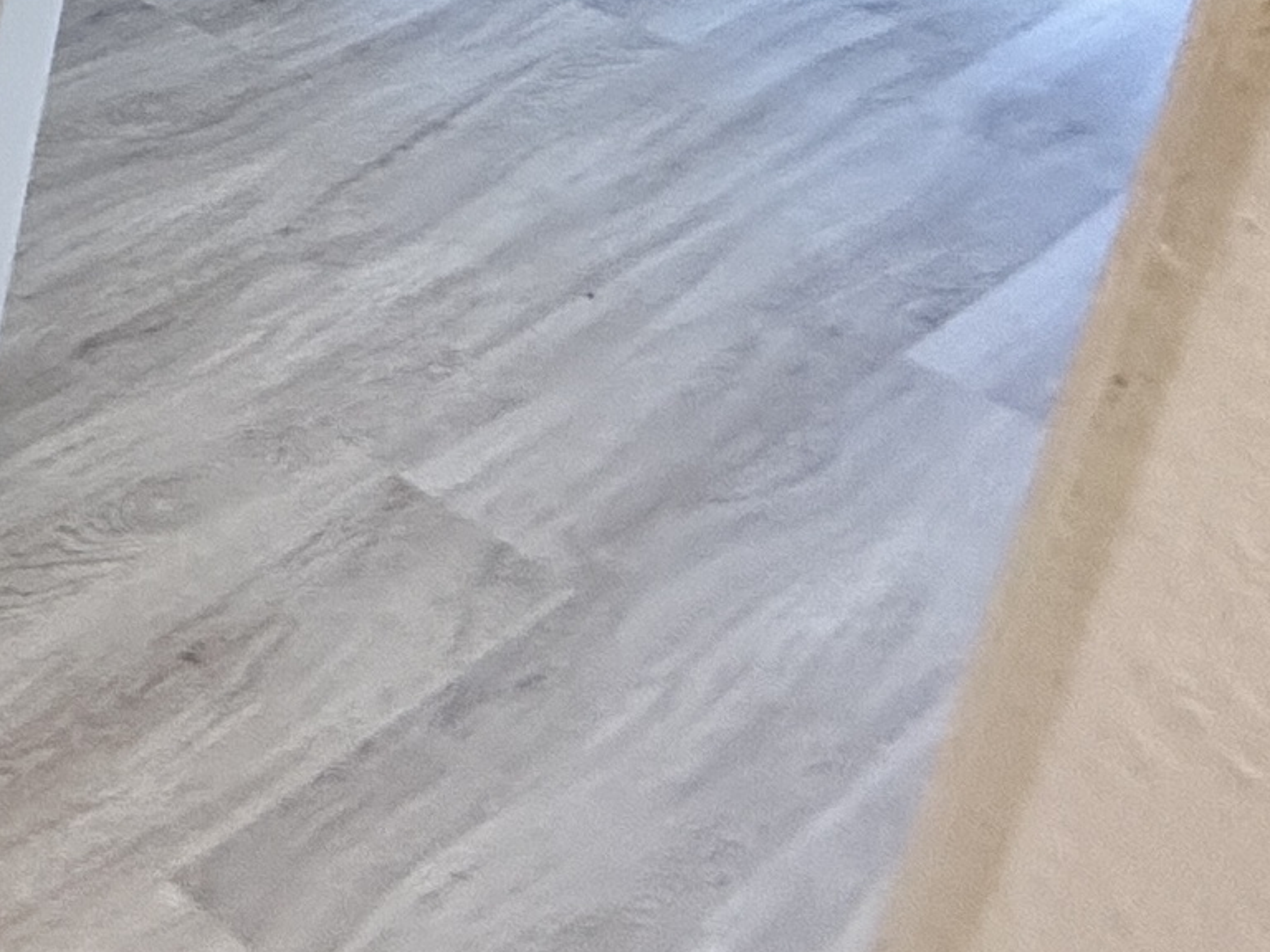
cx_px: -1098
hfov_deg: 20.9
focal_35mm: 56
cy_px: -653
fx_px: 2055
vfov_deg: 20.4
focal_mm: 2.22
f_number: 2.2
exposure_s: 1/120
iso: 320
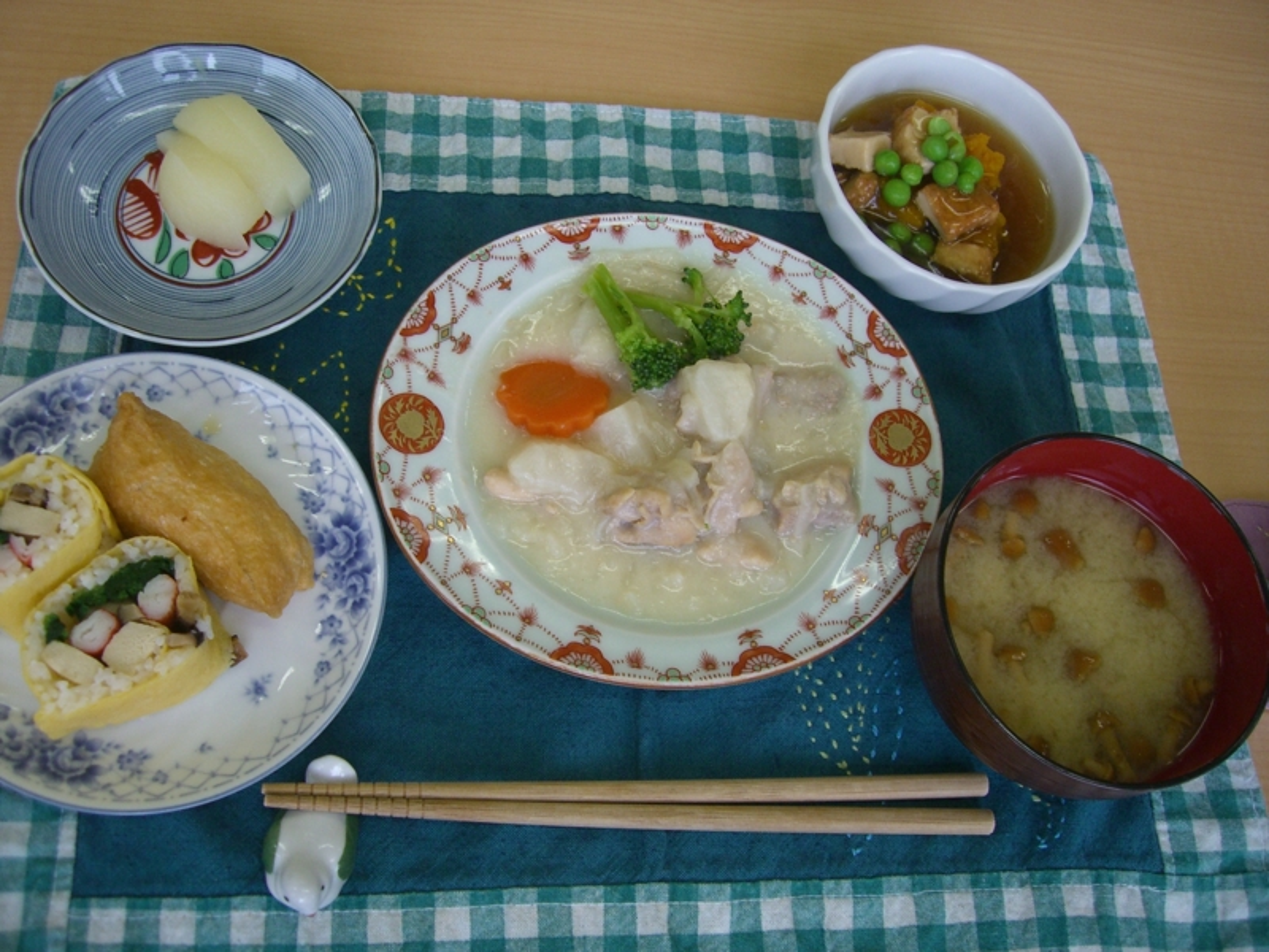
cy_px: 476
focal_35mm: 38
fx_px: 1393
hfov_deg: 49.0
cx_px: 634
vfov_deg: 37.7
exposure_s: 1/100
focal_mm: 6.2
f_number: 2.7
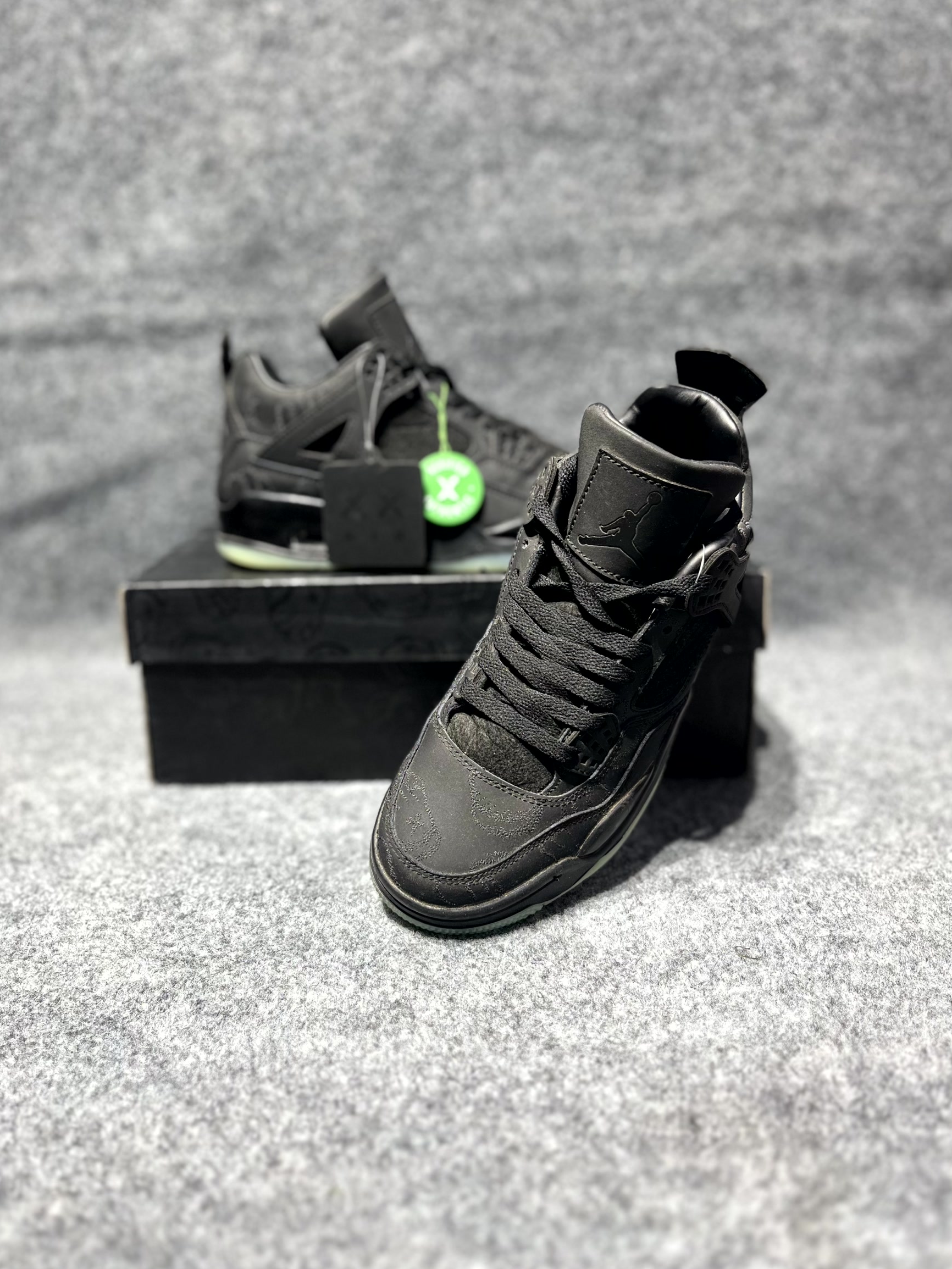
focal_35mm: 27
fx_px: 990
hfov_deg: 51.4
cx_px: 467
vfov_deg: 65.3
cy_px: 614
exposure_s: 1/50
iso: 64
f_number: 1.6
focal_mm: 5.1
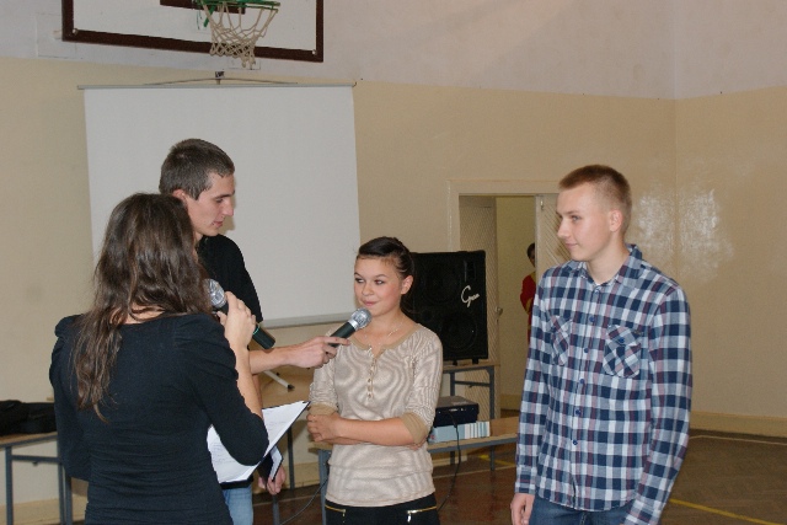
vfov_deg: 20.2
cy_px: 262
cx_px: 394
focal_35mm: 68
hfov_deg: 29.9
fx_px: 1476
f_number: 5.6
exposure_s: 1/60
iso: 400
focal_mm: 45
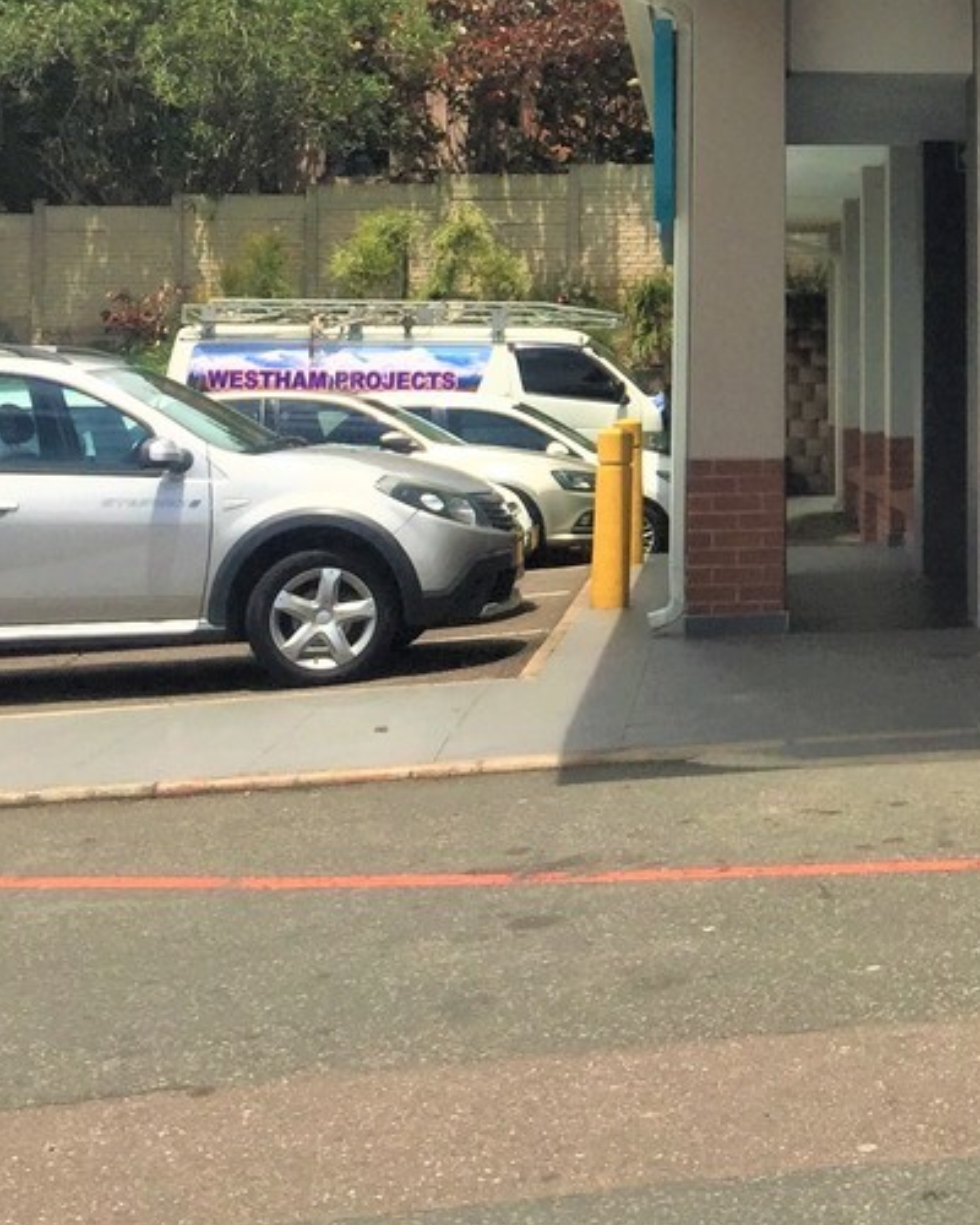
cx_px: 1115
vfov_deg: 27.2
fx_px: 2465
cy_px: 181
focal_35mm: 68
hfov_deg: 21.2
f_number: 2.2
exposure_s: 1/4405
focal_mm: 4.15
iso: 32
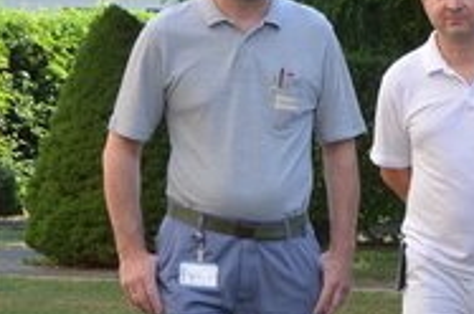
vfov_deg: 8.1
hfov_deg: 11.4
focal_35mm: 167
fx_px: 2195
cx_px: 869
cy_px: 357
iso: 100
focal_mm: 26
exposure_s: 1/125
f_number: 5.6
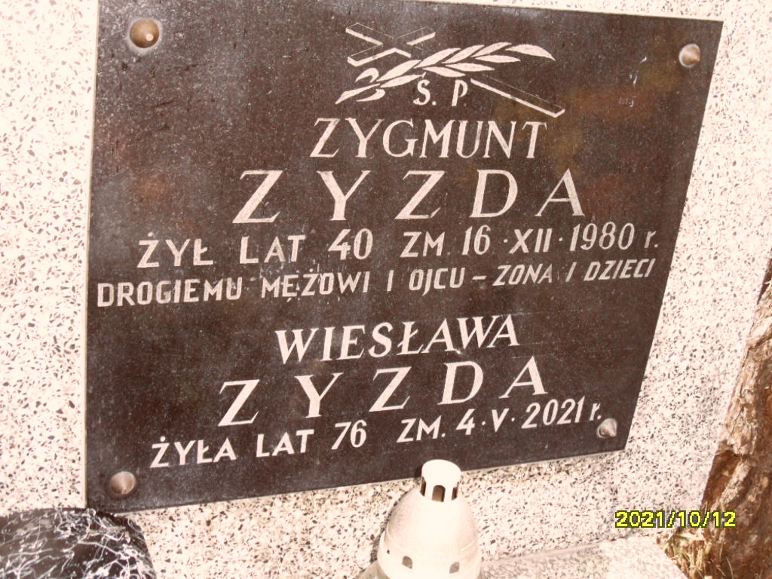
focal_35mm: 50
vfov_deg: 29.1
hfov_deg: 38.2
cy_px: 290
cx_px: 386
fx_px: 1115
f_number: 3.8
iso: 200
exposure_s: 1/45
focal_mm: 8.2
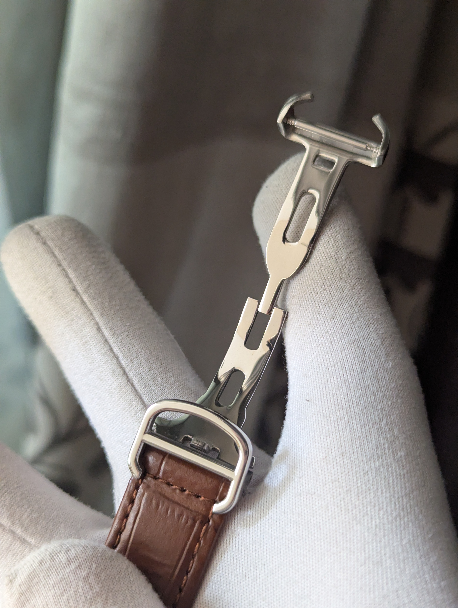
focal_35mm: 48
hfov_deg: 30.3
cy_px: 304
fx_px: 845
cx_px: 229
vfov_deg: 39.6
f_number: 1.85
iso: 492
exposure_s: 1/261
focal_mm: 6.81
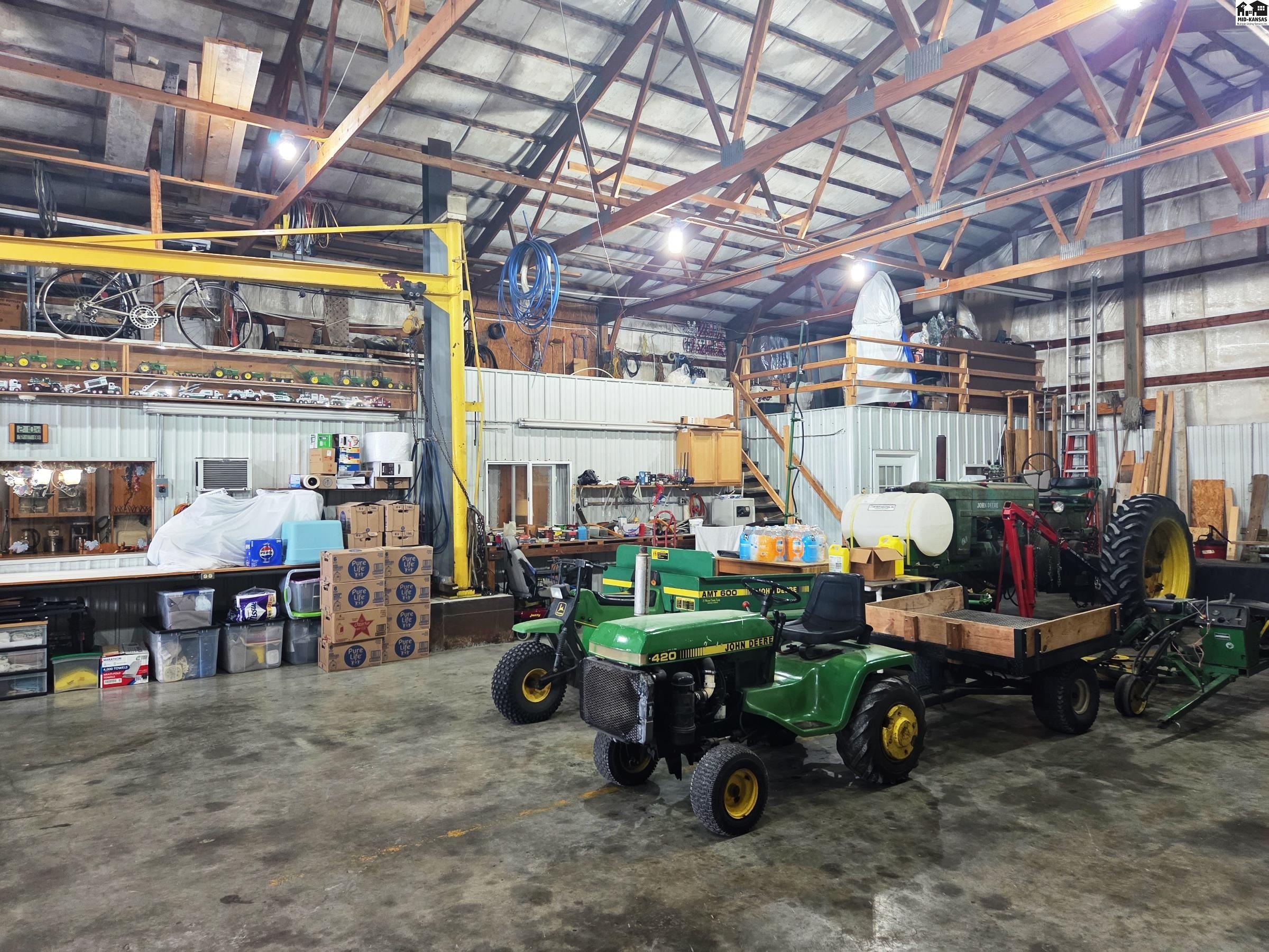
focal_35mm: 23
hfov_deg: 73.9
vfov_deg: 58.9
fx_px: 843
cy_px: 476
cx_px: 634
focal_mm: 5.4
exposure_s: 1/120
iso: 500
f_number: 1.8
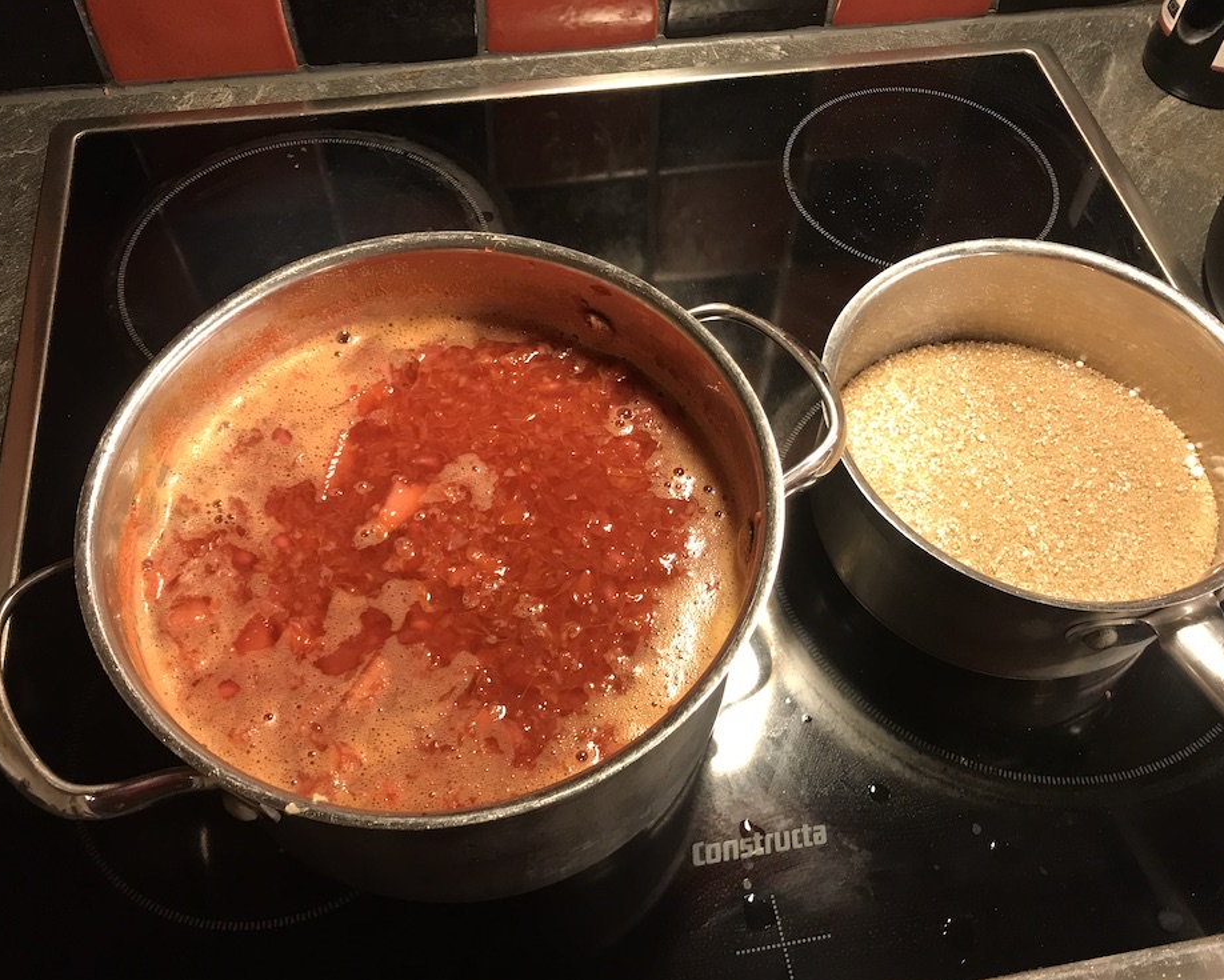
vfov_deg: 48.5
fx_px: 1087
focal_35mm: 30
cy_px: 501
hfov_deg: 58.7
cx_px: 628
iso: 50
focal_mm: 3.99
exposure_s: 1/17
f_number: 1.8
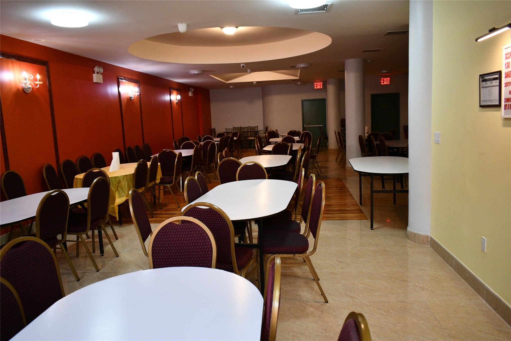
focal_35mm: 27
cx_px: 256
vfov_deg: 47.9
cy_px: 170
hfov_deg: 67.4
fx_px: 383
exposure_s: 1/125
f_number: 3.5
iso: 1400
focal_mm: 18
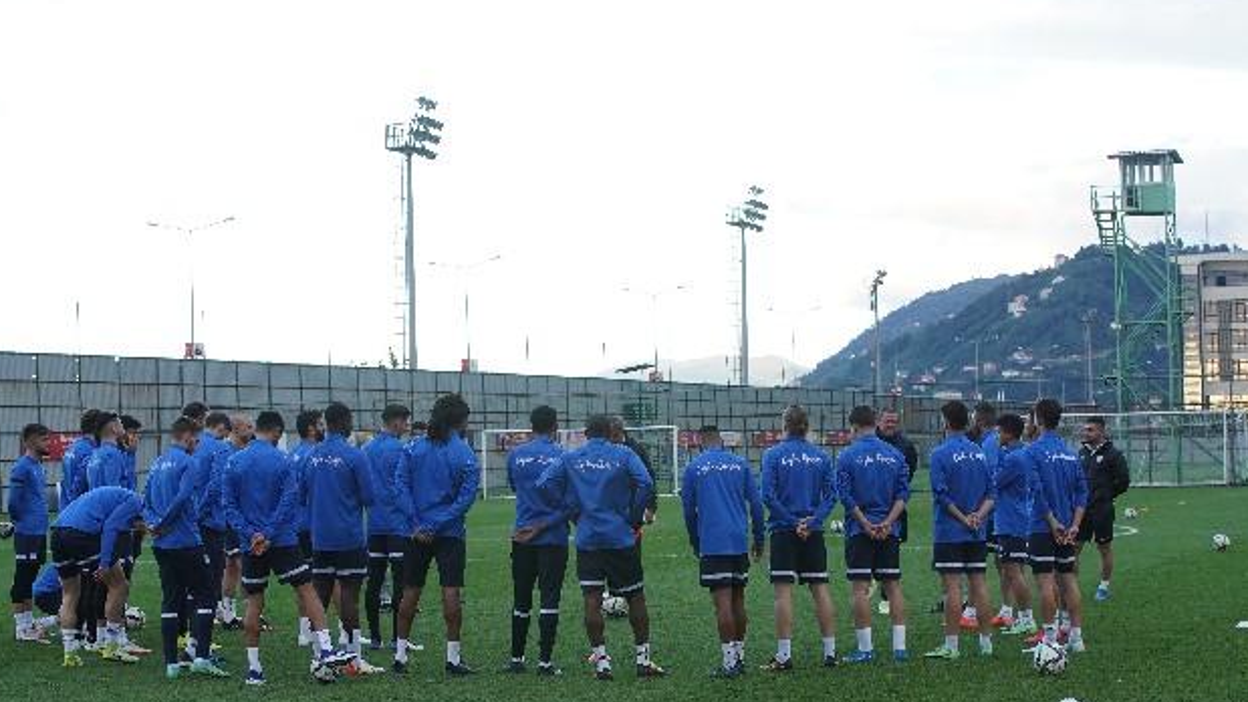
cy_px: 423
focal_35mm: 85
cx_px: 579
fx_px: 2812
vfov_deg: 14.2
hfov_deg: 25.0
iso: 2000
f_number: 8
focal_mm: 75
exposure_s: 1/400
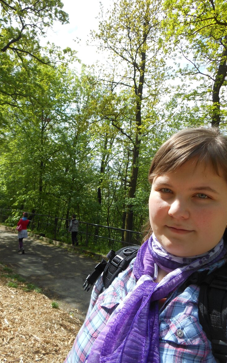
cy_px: 180
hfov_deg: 46.0
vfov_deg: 68.4
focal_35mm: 27
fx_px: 267
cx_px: 115
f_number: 3.2
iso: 80
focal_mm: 4.5
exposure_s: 1/500
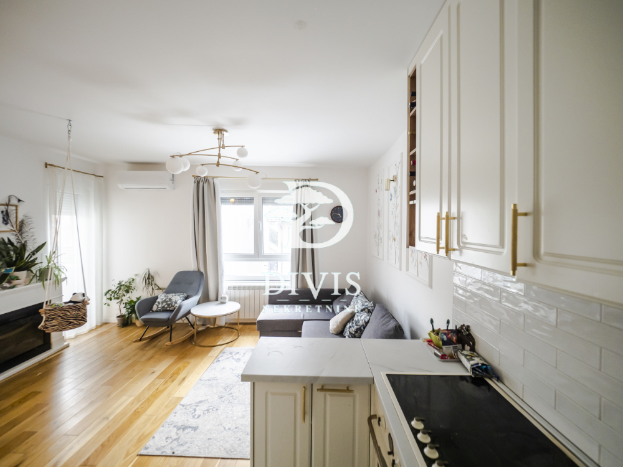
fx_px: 252
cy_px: 234
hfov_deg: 102.1
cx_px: 312
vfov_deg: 85.7
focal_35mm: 14
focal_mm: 7
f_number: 2.8
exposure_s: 1/80
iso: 400
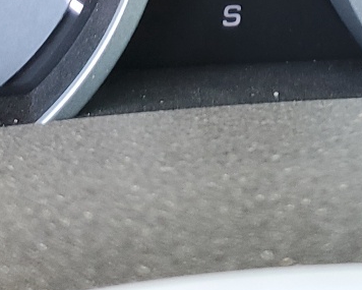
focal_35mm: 114
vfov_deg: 12.2
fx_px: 1222
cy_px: -256
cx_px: 235
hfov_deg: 16.8
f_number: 1.5
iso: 66
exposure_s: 1/60.2
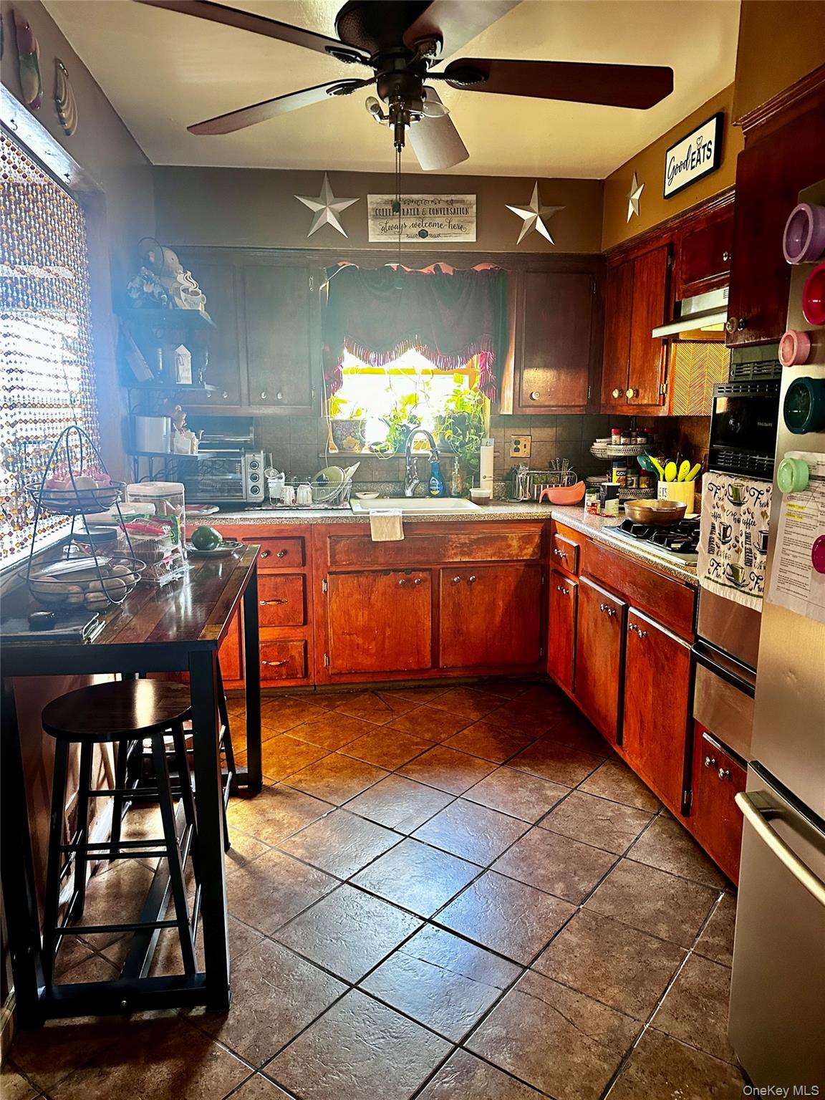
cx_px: 412
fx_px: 763
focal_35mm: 24
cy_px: 550
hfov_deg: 56.8
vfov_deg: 71.6
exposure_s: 1/60
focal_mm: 6.86
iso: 500
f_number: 1.78
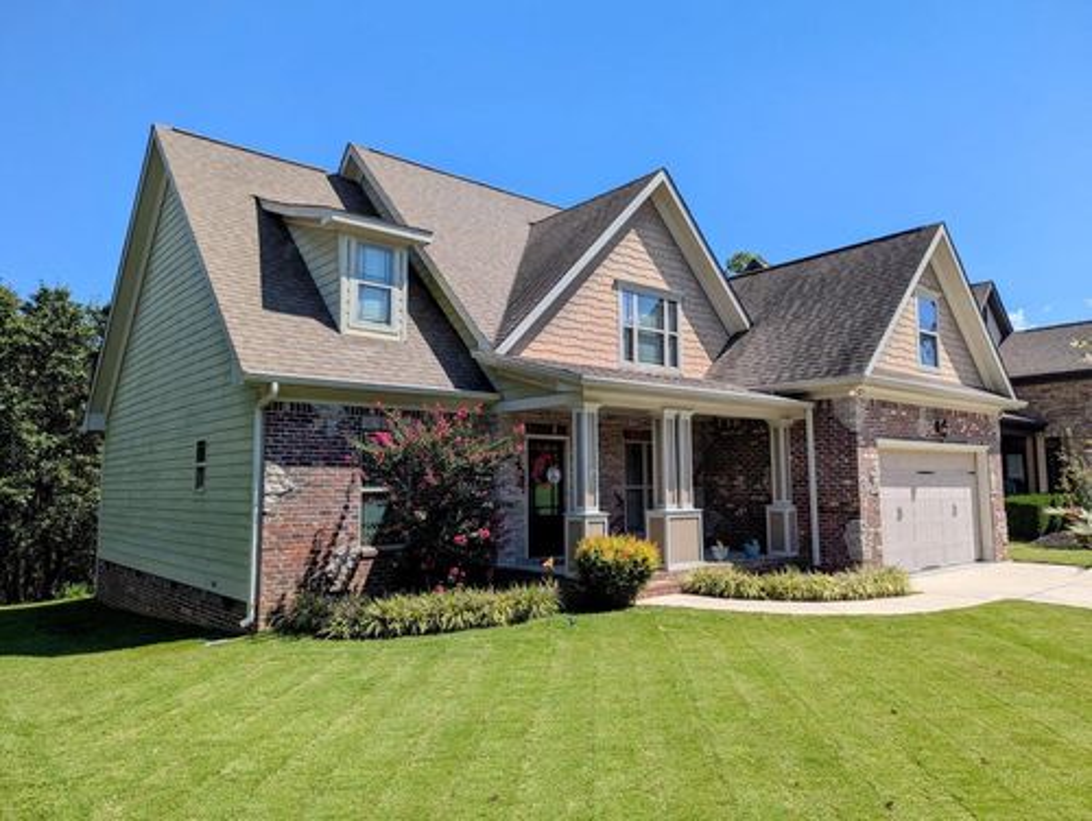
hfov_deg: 71.5
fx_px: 758
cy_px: 410
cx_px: 546
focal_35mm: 24
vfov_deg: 56.9
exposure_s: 1/2020
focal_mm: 6.81
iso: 40
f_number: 1.85
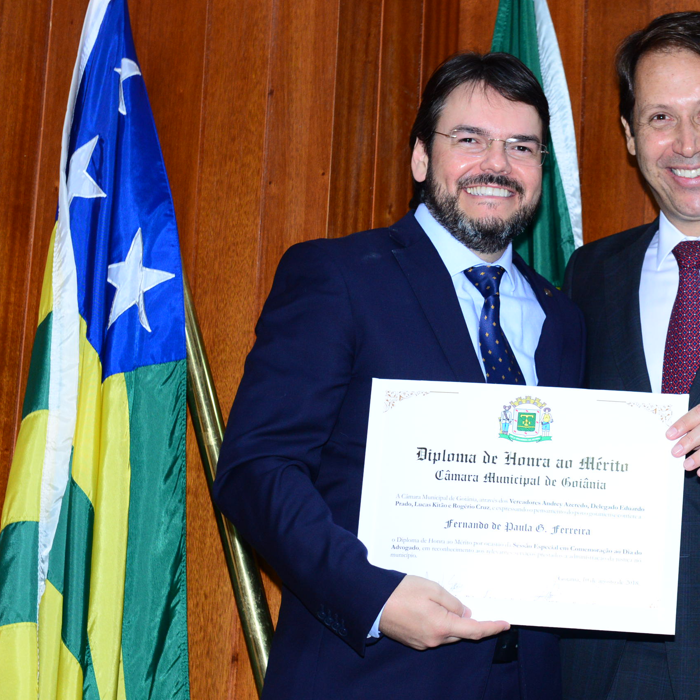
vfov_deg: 19.3
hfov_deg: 19.1
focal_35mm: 90
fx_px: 2059
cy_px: 356
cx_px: 579
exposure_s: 1/125
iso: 2000
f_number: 5.6
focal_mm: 60
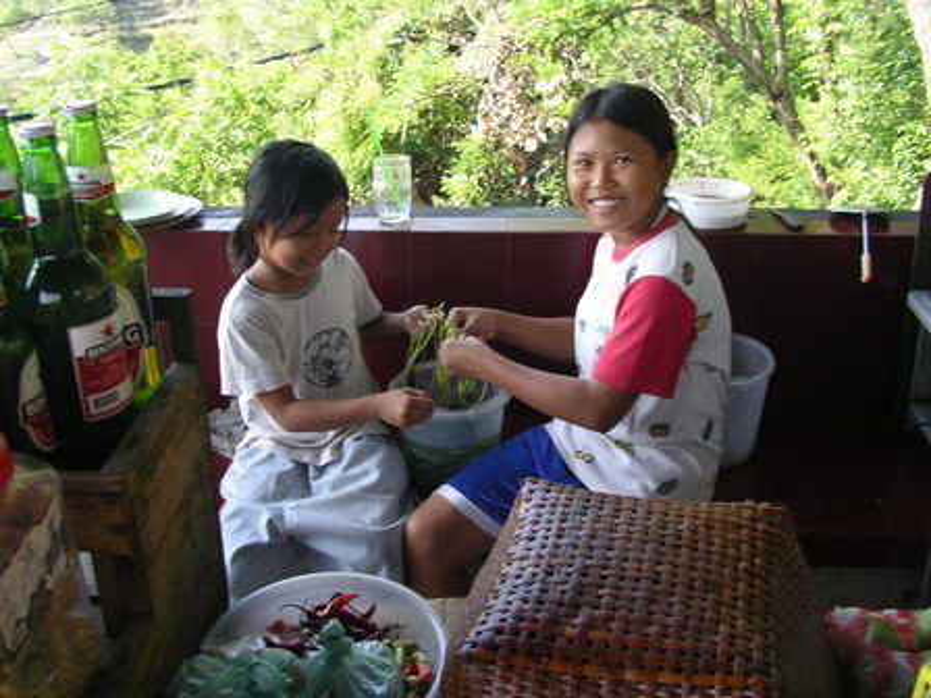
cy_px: 349
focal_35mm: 37
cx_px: 466
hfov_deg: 50.1
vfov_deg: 38.7
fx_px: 995
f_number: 2.8
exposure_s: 1/100
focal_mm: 5.7
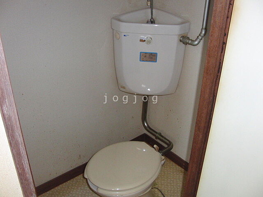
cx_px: 132
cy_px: 98
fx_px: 281
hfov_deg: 50.1
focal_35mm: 37
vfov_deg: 38.7
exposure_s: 1/15
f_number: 3.6
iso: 400
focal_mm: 6.42
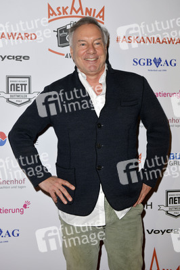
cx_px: 90
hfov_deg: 25.9
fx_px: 391
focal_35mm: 52
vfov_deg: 38.2
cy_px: 135
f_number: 5.6
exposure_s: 1/160
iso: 125
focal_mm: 52
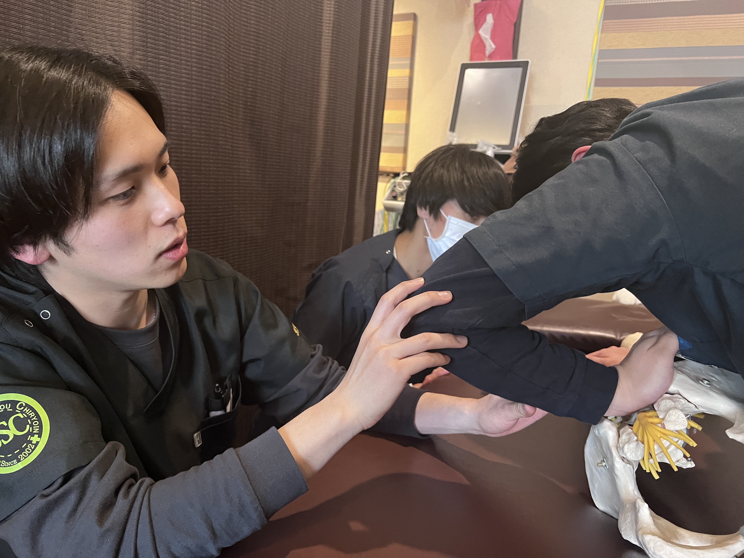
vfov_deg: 53.1
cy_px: 279
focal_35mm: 26
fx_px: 559
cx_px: 372
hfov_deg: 67.3
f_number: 1.5
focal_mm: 5.7
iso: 500
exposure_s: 1/60
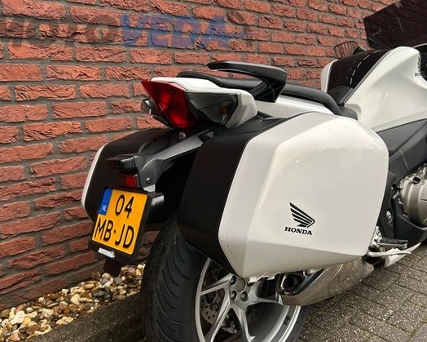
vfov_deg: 47.0
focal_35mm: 31
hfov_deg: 57.1
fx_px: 392
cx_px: 227
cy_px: 195
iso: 125
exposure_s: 1/100
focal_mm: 5.7
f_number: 1.5
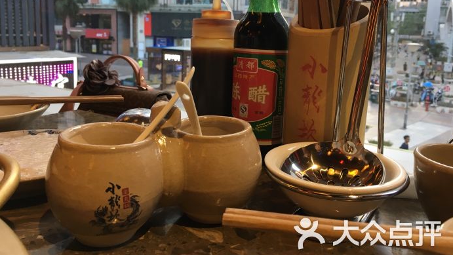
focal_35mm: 32
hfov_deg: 61.0
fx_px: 384
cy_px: 95
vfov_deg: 36.5
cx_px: 229
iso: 32
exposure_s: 1/33
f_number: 2.2
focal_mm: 4.15
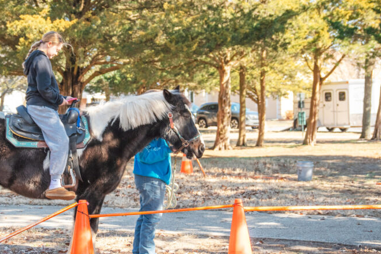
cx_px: 104
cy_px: 122
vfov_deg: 16.3
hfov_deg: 24.0
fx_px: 889
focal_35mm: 84
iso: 320
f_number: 2.8
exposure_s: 1/1250
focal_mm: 36
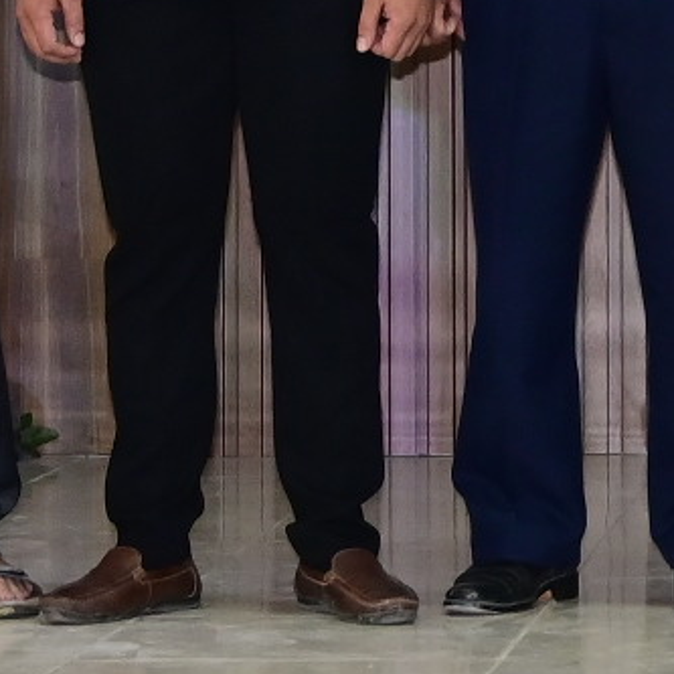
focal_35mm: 256
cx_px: 939
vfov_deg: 6.8
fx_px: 5639
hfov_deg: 6.8
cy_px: -208
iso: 1250
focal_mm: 34
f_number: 5.6
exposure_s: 1/200
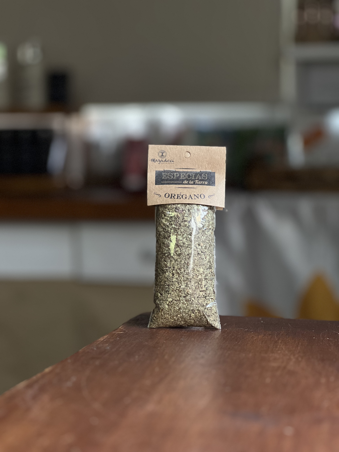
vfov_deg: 25.3
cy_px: 226
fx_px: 1005
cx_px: 170
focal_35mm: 77
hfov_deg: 19.1
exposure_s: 1/81
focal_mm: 9
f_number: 2.8
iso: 250
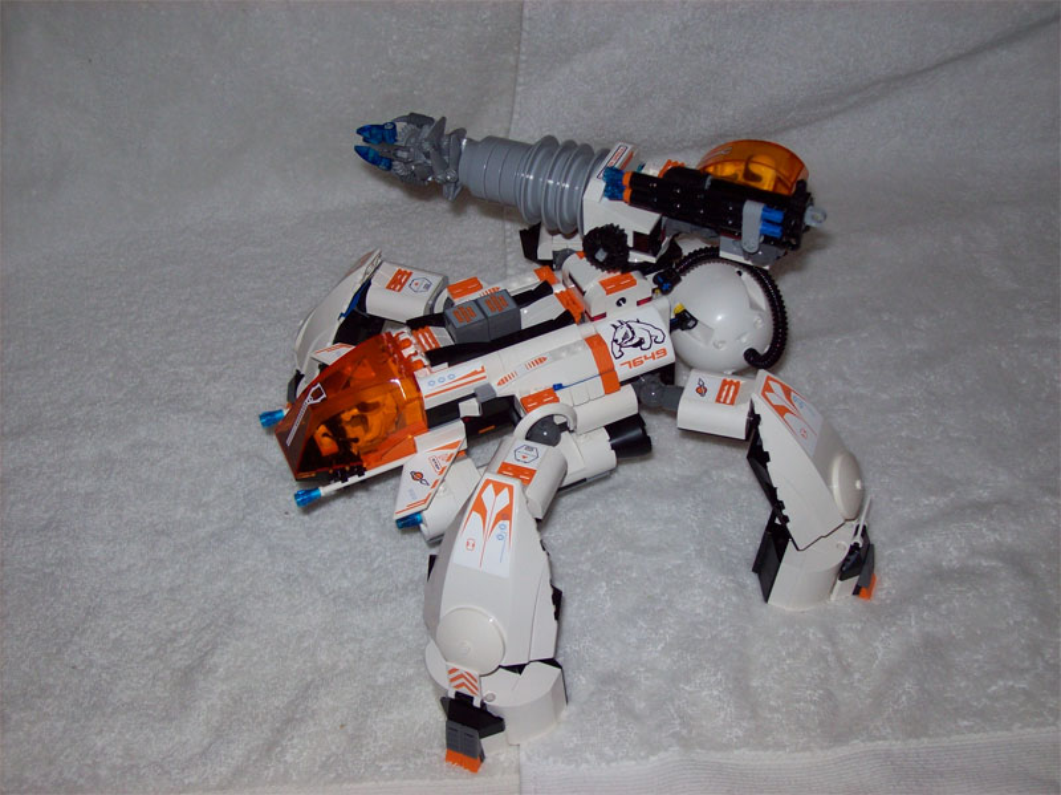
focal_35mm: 45
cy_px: 398
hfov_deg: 42.1
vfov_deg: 32.1
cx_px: 530
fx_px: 1378
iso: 80
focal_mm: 7.6
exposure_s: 1/73.6
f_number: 3
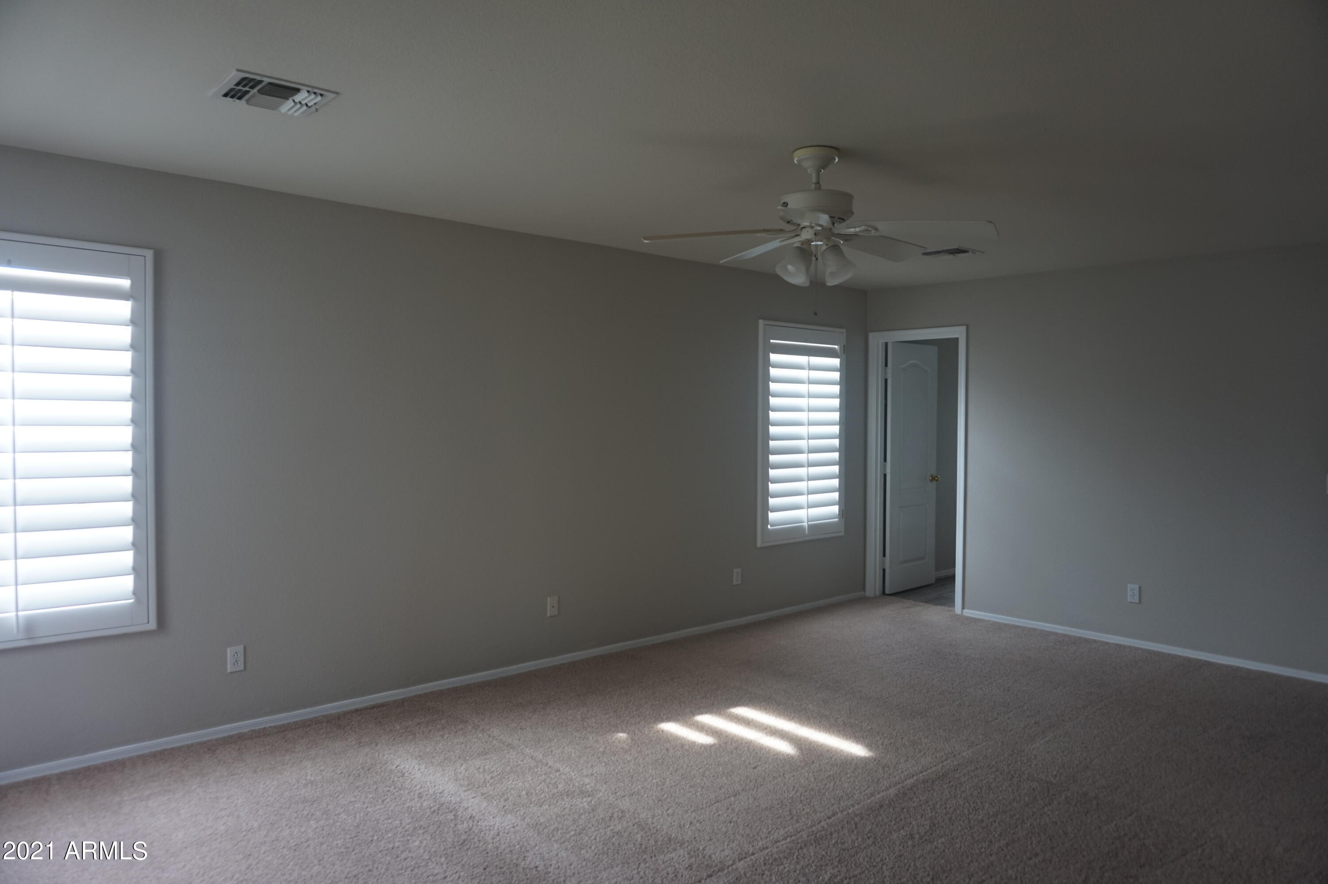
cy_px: 442
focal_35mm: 24
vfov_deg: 53.1
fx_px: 885
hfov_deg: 73.8
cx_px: 664
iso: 160
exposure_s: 1/30
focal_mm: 16
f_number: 3.5
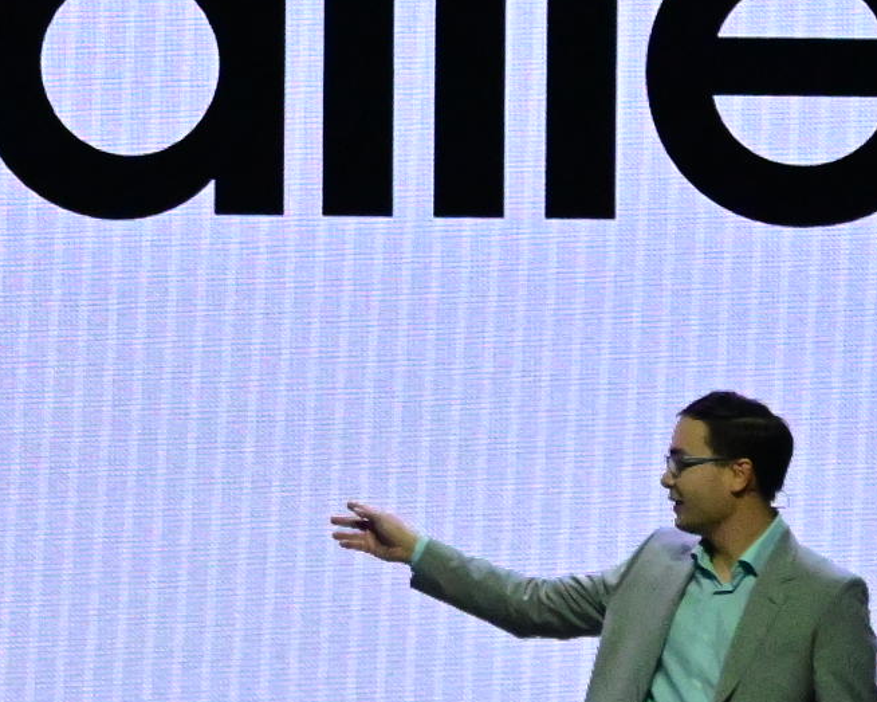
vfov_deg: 2.3
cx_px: -585
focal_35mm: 681
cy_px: -169
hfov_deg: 2.8
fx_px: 17673
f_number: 6.3
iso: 8000
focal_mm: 115
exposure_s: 1/350
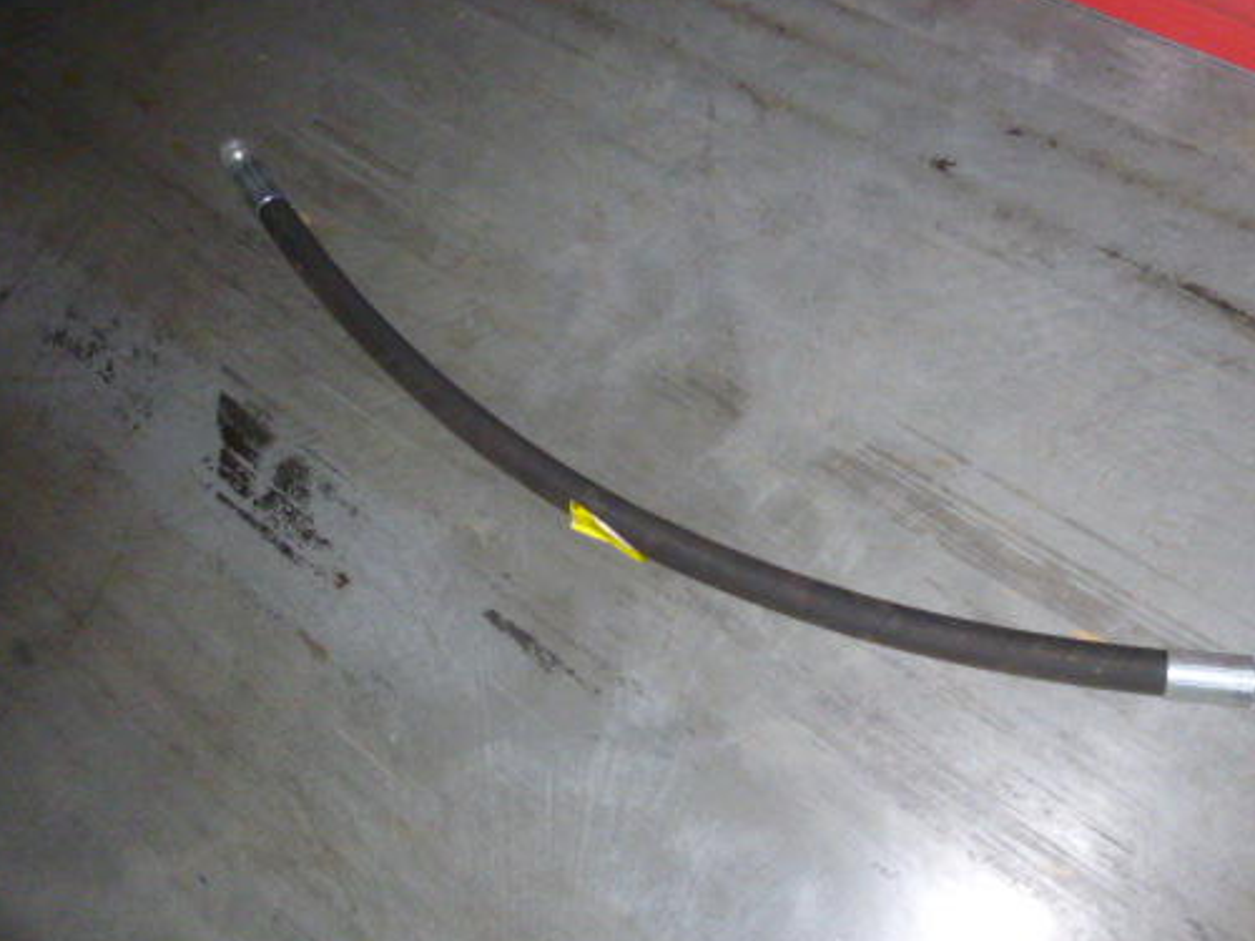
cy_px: 509
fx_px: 1160
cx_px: 695
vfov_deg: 44.1
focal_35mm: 32
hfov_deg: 56.7
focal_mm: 4.5
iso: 400
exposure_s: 1/125
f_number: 3.1
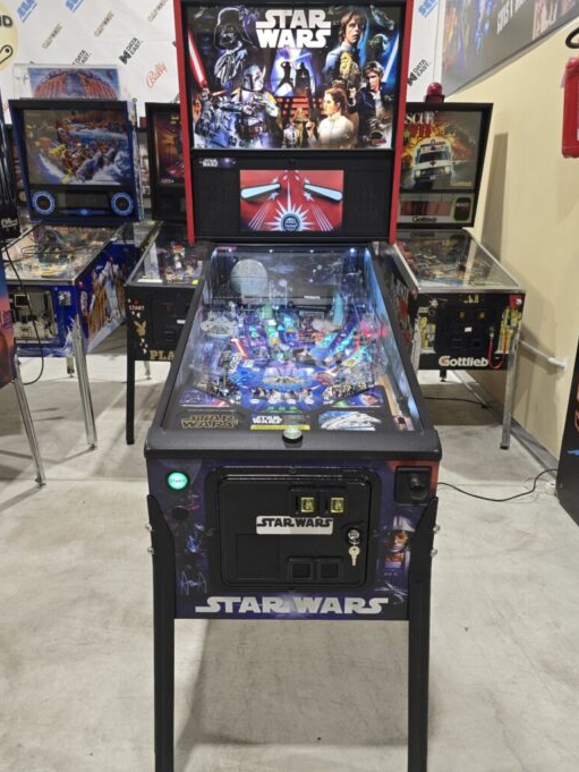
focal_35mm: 27
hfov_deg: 51.4
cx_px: 289
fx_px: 602
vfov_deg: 65.3
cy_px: 383
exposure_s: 1/100
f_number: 1.7
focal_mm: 6.3
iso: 125
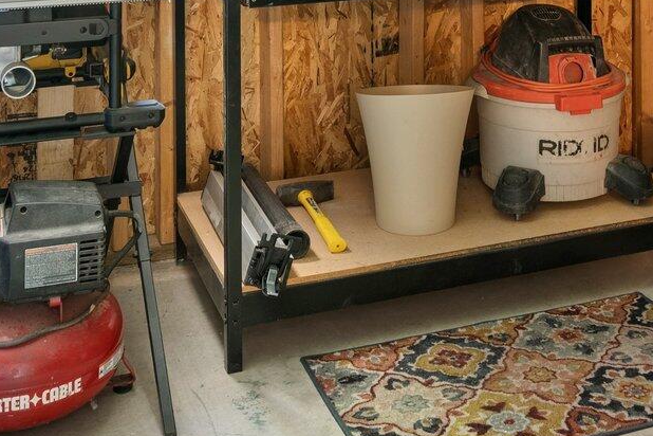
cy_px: -219
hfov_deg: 31.8
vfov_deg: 19.0
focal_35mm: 63
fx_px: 1143
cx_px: 400
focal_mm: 19
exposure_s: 1.3
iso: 320
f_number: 8
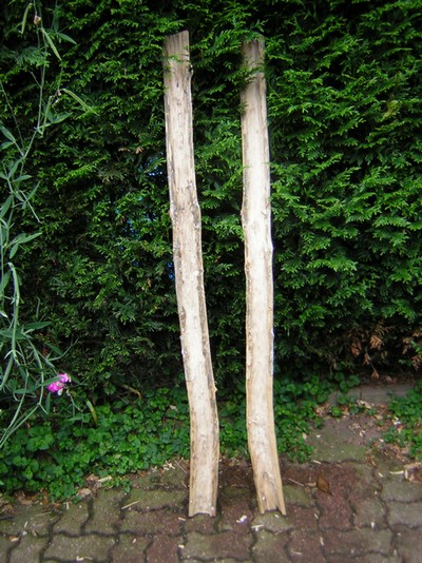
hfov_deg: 39.6
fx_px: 586
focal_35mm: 36
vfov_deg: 51.4
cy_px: 282
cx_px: 211
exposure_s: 1/51.8
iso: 50
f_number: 2.6
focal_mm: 4.7
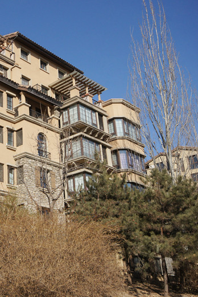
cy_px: 147
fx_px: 379
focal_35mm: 46
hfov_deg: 27.6
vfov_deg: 42.7
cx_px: 0
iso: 200
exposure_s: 1/320
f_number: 11
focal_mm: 20
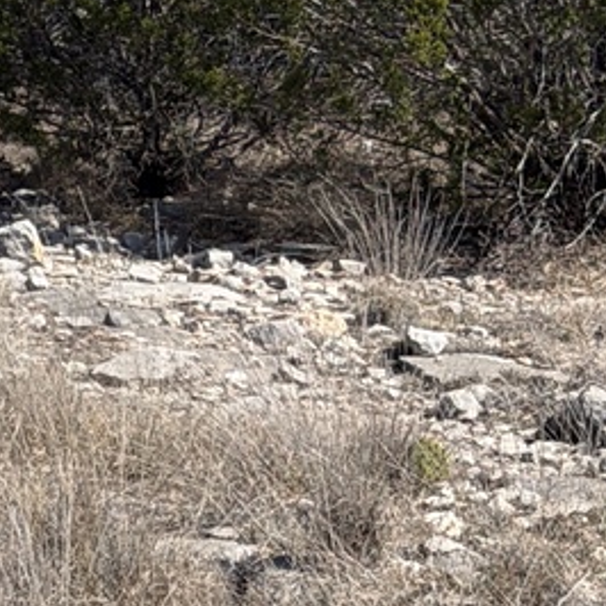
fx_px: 4555
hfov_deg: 7.4
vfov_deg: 7.5
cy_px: 770
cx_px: -501
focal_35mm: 230
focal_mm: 6.76
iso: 64
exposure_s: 1/5587
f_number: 1.78
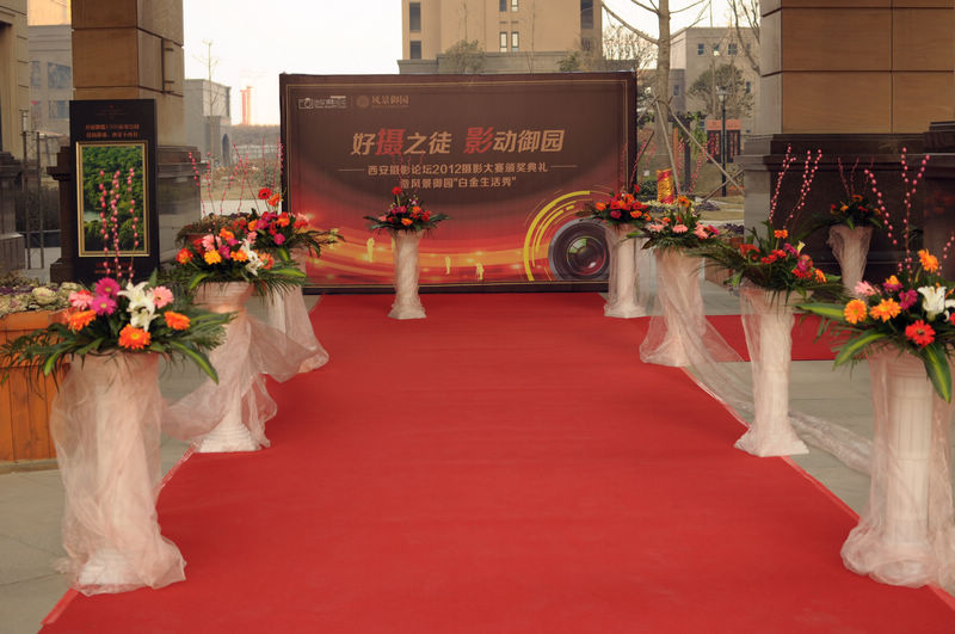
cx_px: 478
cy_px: 317
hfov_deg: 37.9
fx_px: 1391
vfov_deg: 25.7
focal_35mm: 52
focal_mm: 35
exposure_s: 1/500
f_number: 2.8
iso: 220
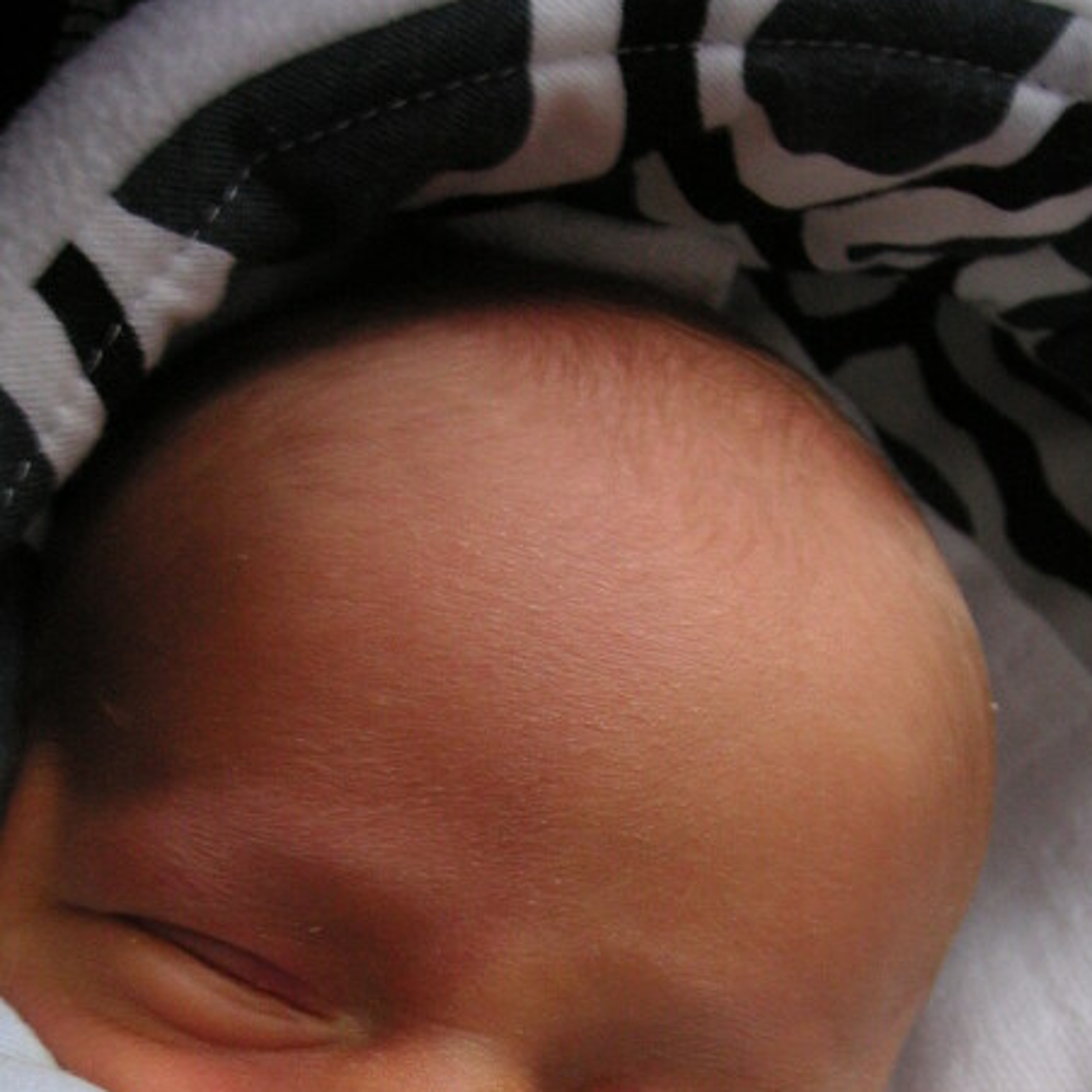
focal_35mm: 58
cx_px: 591
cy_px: 961
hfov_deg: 29.5
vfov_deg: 28.5
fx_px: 2070
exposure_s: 1/10
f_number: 2.8
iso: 100
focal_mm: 6.1
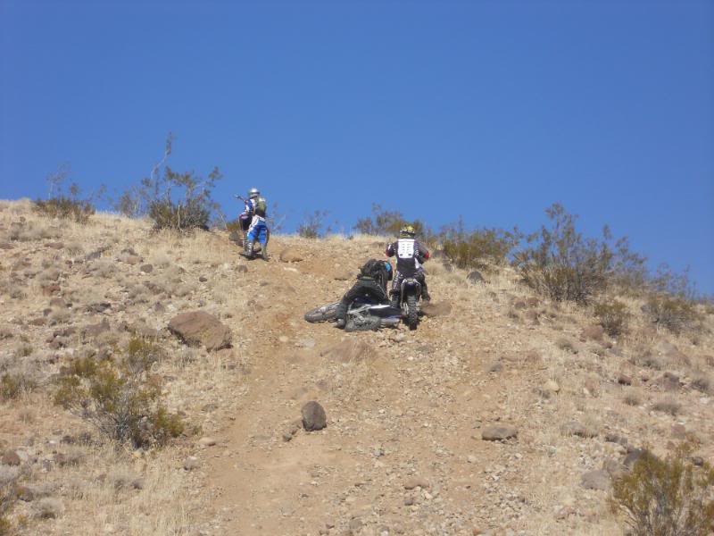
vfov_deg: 13.7
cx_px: 357
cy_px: 268
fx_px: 2228
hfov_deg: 18.2
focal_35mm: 108
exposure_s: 1/500
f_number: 5.9
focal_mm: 19.6
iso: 80
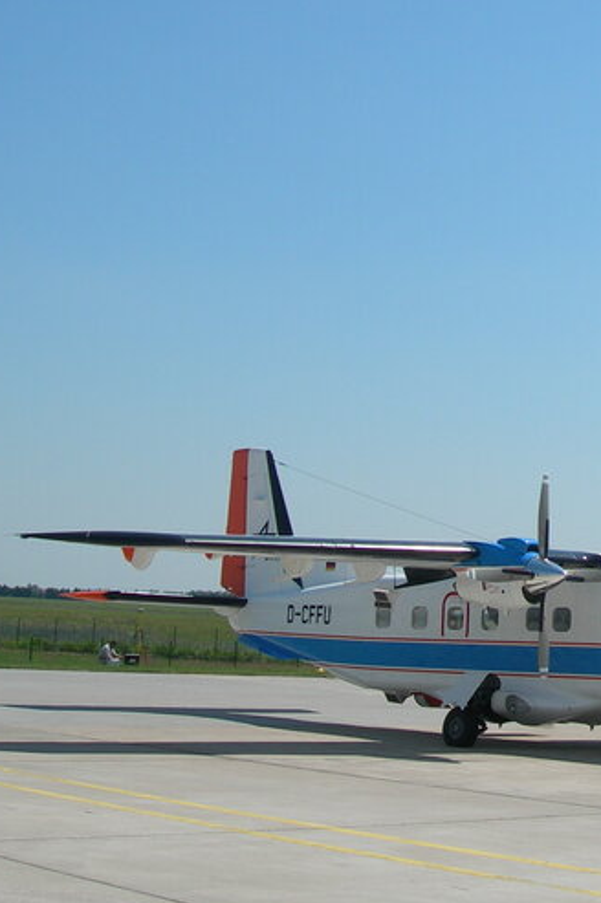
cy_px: 319
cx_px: 766
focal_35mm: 77
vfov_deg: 26.2
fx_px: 1931
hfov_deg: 16.8
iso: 50
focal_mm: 7.8
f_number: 4.8
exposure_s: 1/822
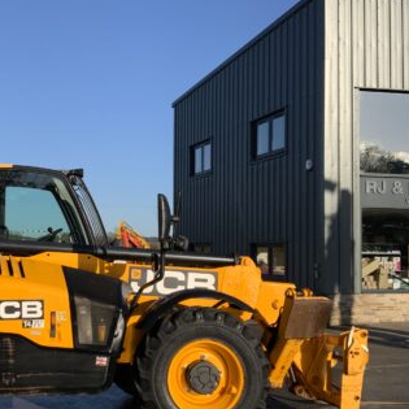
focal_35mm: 52
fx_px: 695
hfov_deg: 32.0
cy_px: 223
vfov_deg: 32.8
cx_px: 91
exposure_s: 1/2141
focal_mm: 3
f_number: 1.8
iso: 16
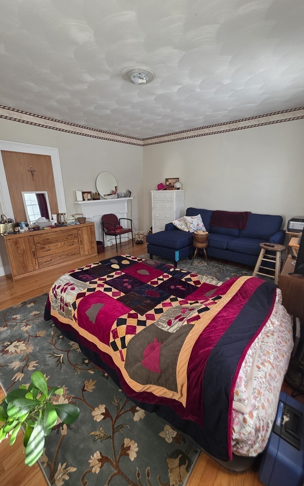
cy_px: 243
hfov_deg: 78.6
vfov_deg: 105.3
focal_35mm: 14
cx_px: 158
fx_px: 186
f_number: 1.9
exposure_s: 1/60
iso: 160
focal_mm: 2.2
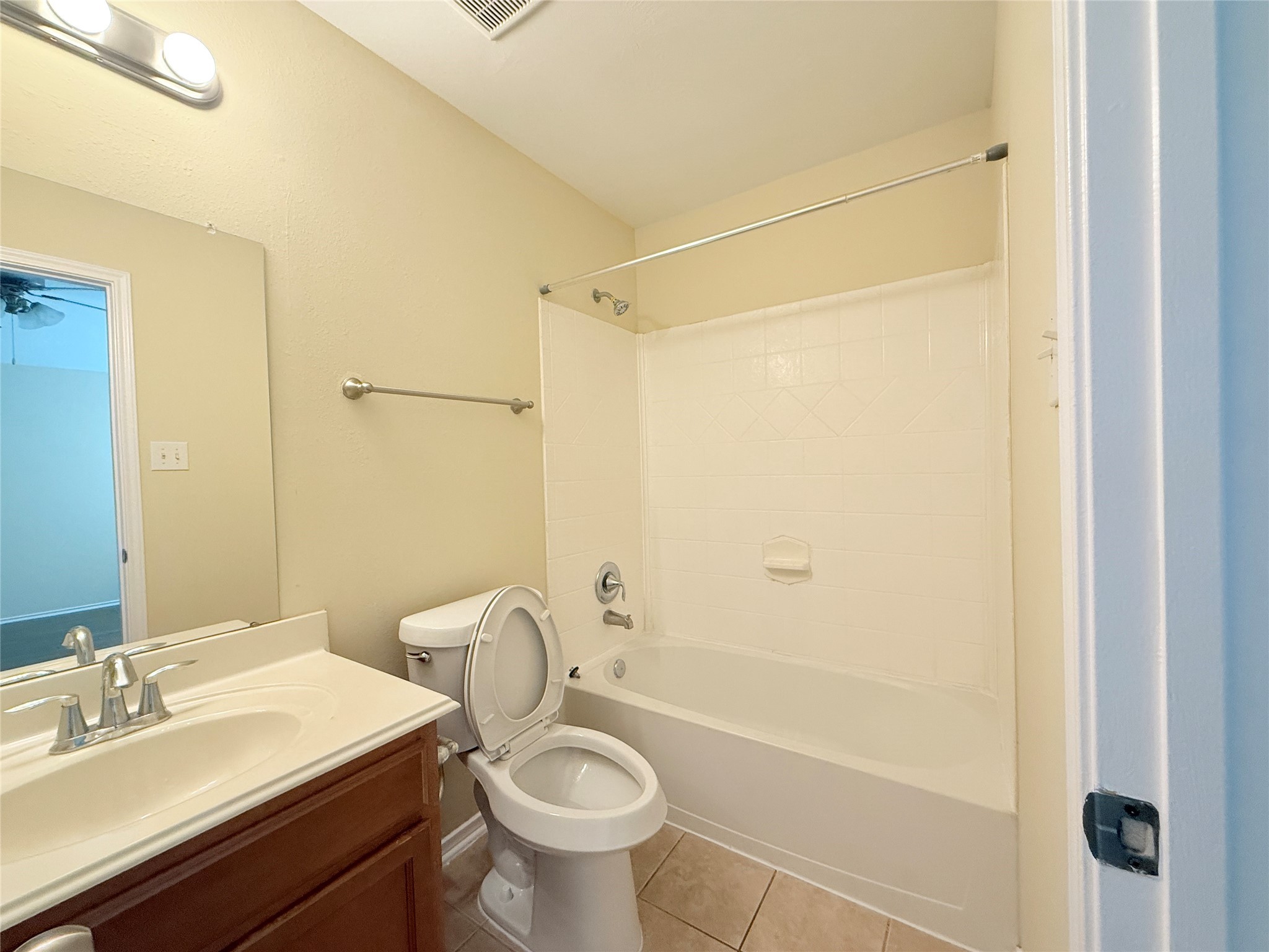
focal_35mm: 14
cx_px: 634
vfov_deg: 85.7
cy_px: 476
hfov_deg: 102.1
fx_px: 513
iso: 250
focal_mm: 2.22
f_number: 2.2
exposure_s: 1/120
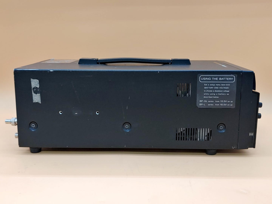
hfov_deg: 45.8
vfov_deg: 35.1
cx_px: 136
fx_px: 322
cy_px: 102
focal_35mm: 41
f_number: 1.8
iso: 50
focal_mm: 4.36
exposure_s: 1/63
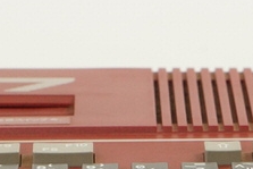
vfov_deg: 3.4
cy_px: 194
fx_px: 2841
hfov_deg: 5.1
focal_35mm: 404
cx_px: 125
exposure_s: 1/80
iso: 640
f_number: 6.3
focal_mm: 50
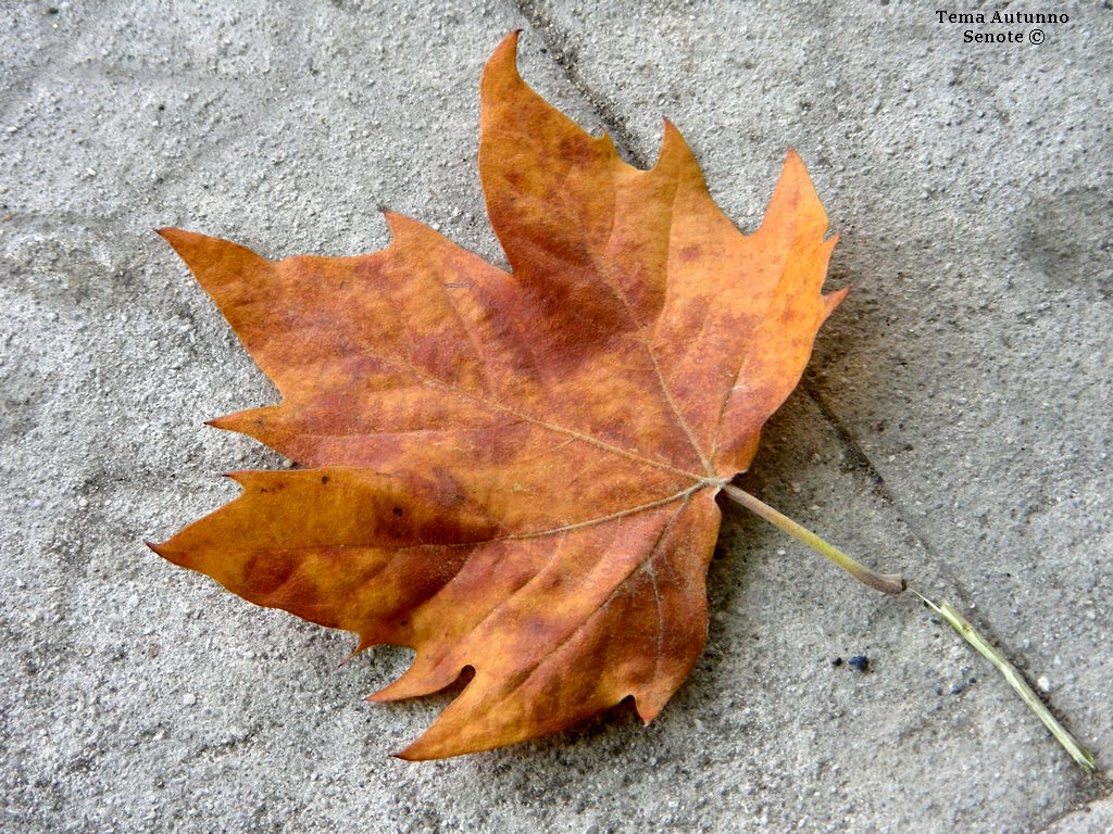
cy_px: 417
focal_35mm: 128
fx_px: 4116
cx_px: 556
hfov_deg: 15.4
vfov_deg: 11.6
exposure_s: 1/138
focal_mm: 21.3
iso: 50
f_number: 3.5
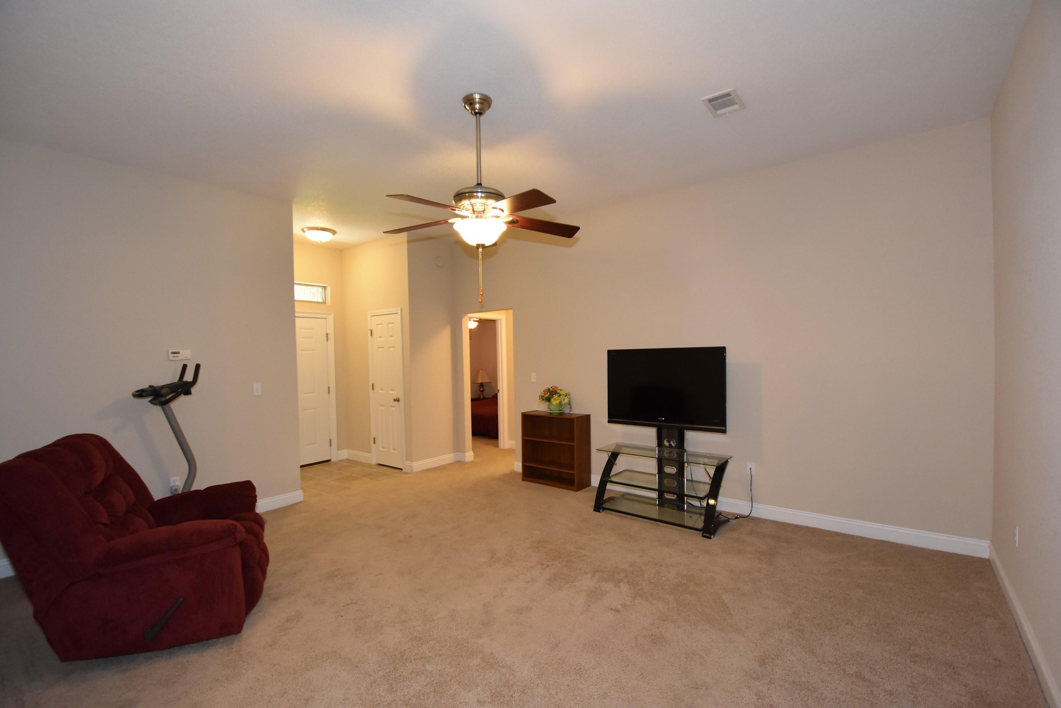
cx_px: 530
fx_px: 442
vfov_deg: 77.4
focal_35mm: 15
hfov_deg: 100.4
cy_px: 354
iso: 1100
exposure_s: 1/60
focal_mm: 10
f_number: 4
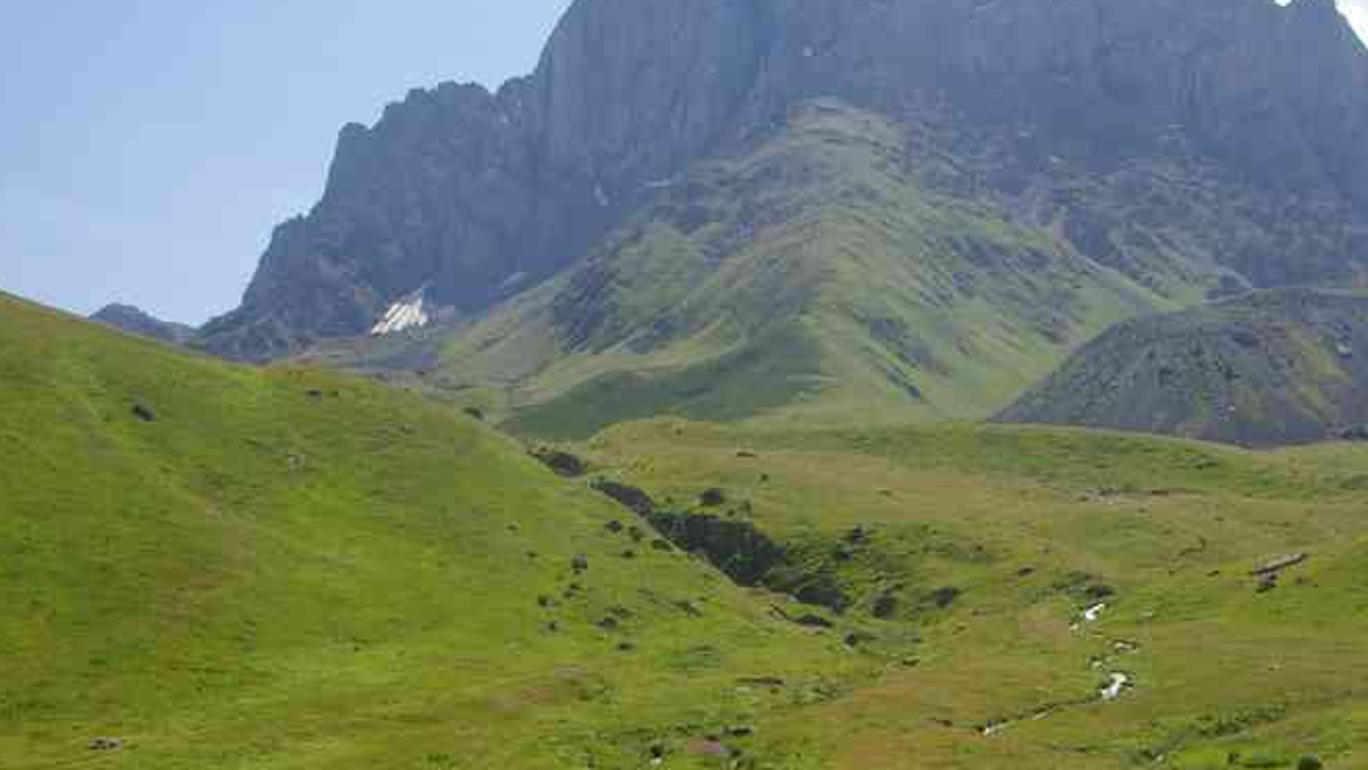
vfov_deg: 21.1
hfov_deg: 37.8
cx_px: 681
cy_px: 761
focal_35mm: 55
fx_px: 1997
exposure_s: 1/60
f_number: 11
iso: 200
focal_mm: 23.1
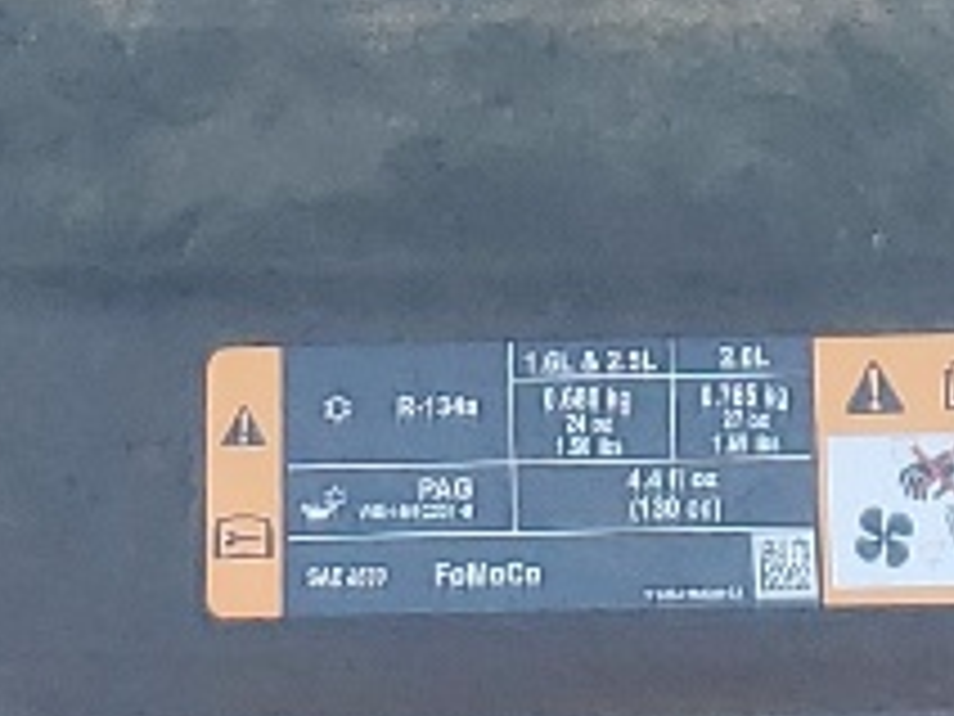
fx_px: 5402
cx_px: 612
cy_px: -1342
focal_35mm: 196
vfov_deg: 6.9
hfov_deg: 10.1
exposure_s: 1/769
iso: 50
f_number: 1.5
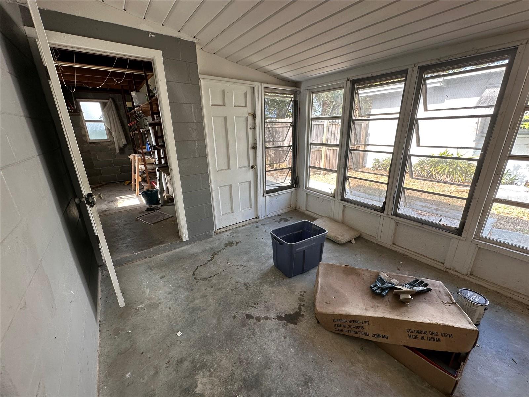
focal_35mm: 14
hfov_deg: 102.1
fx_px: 214
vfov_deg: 85.7
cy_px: 198
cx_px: 264
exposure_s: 1/99
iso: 64
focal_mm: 2.22
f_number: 2.2
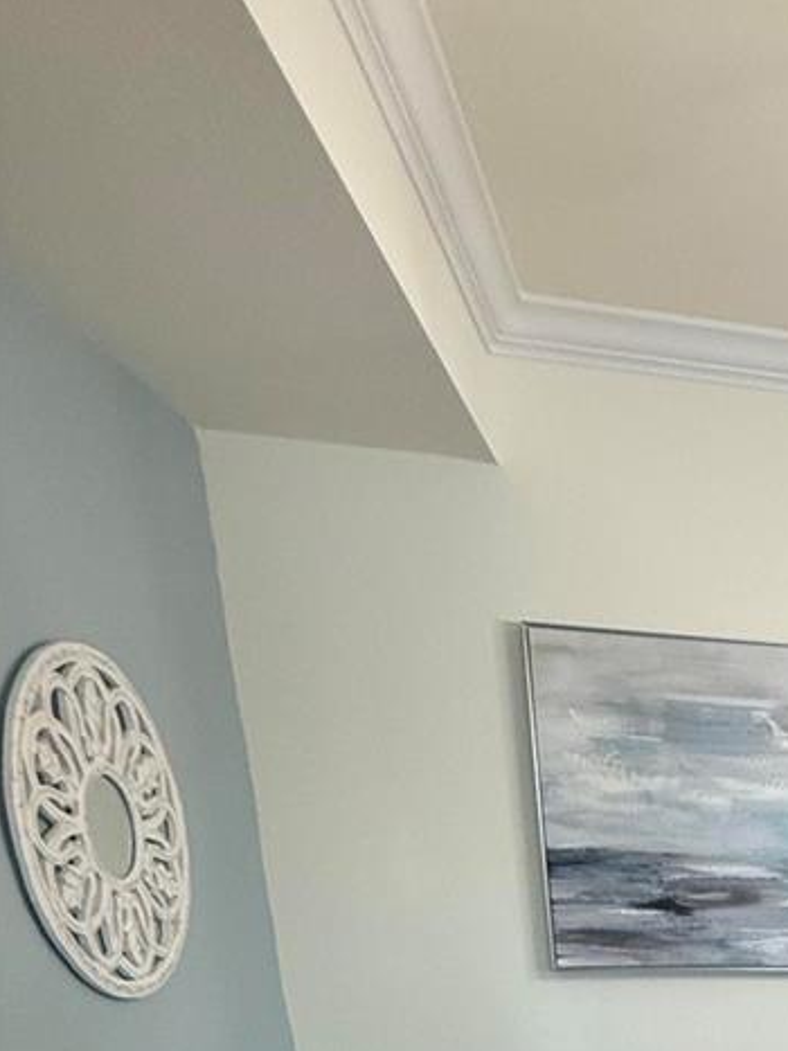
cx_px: 1004
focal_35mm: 36
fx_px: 1093
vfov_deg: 40.8
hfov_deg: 31.4
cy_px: 1168
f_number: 2.2
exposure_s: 1/120
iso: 250
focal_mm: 2.22
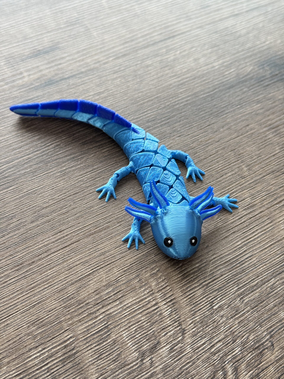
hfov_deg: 30.3
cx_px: 142
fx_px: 525
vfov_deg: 39.7
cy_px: 190
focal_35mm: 48
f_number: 1.78
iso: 100
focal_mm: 6.76
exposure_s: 1/60
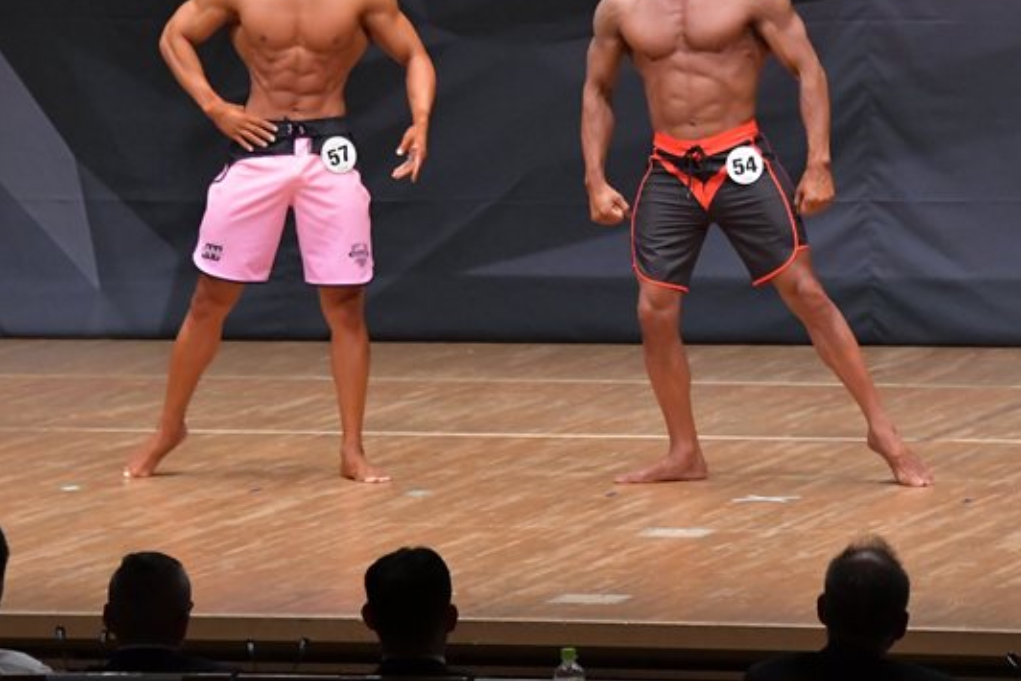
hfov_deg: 7.0
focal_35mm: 294
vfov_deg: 4.7
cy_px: 224
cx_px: 665
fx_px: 8340
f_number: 5.6
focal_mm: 135
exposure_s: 1/400
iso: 6400
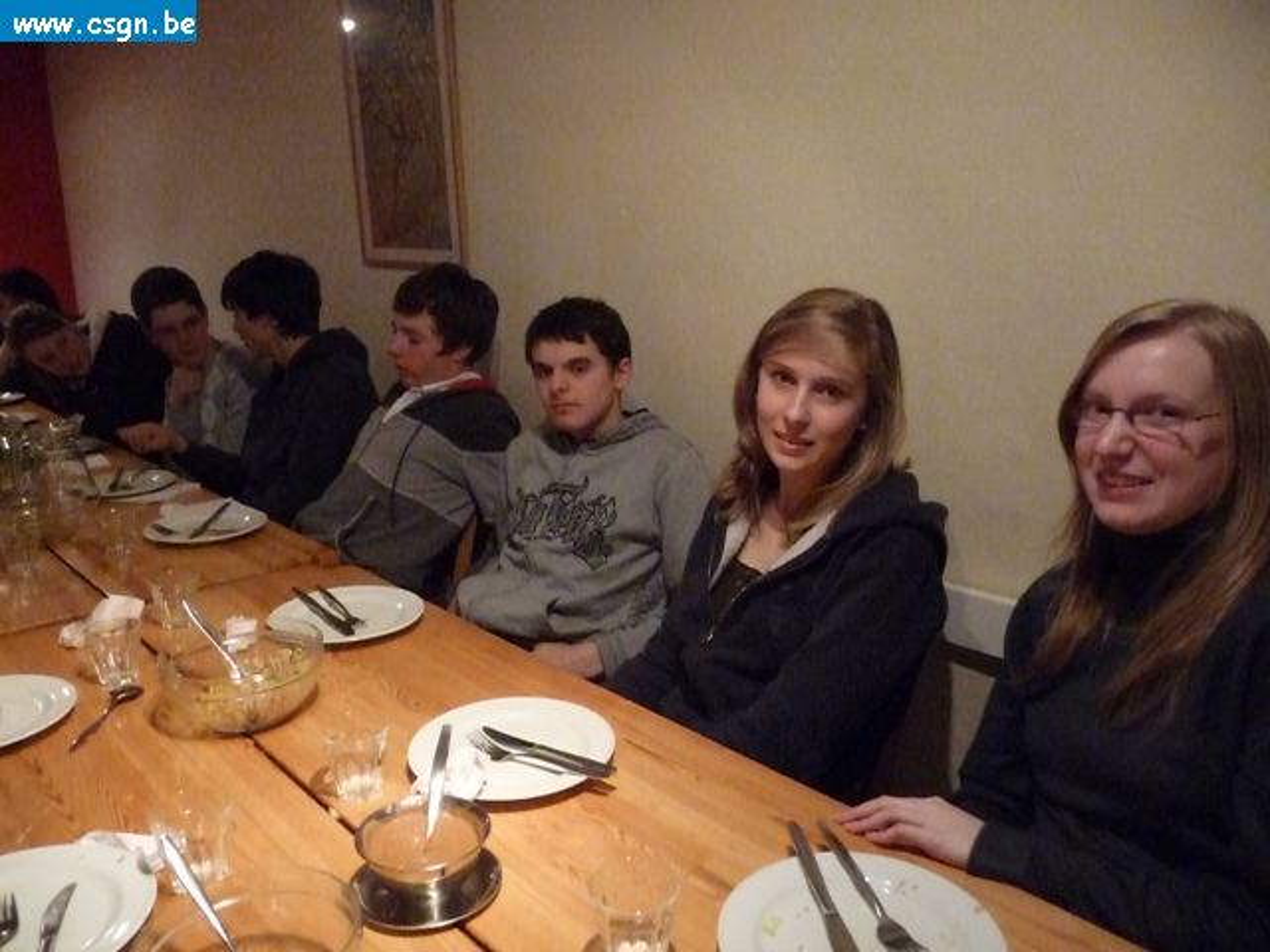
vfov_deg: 49.7
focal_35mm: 28
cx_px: 635
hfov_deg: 63.4
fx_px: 1027
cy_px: 476
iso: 2000
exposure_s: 1/30
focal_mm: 4.7
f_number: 3.3
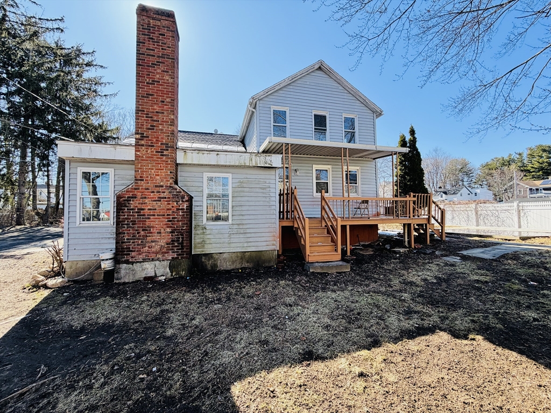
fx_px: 223
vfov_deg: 85.7
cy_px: 206
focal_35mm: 14
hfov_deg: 102.1
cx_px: 276
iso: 40
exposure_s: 1/564
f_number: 2.2
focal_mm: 2.22
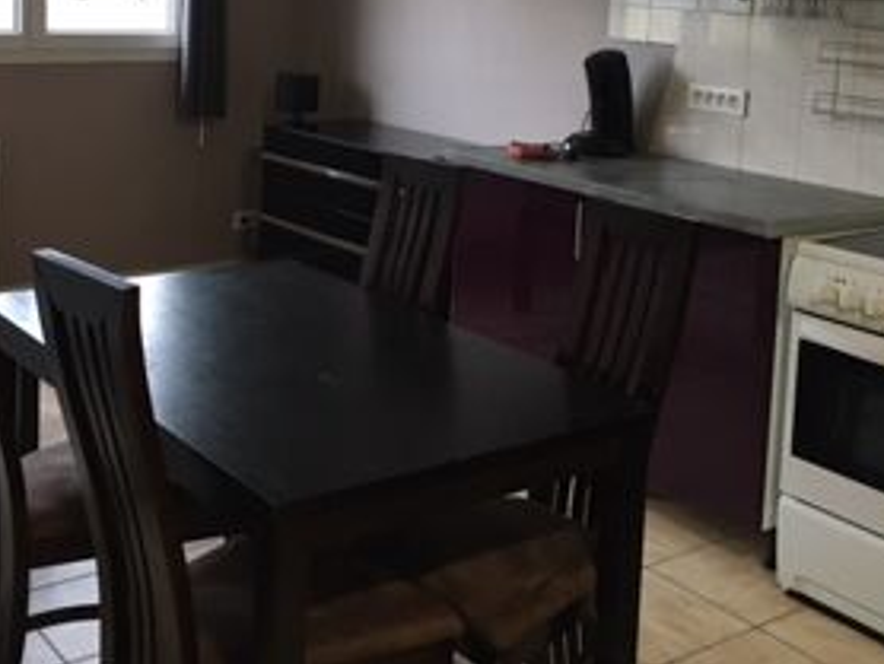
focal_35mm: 50
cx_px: 420
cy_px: 95
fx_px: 1278
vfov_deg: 28.3
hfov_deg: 38.1
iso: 200
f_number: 2.2
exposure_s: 1/20
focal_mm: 4.15
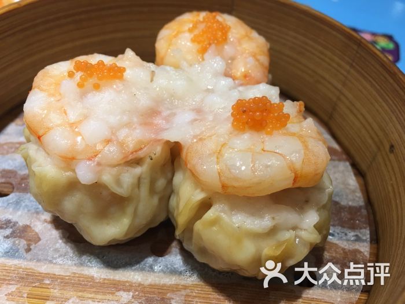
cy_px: 152
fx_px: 339
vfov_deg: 48.2
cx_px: 202
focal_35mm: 29
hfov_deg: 61.7
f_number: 2.2
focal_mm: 4.15
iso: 32
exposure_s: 1/33
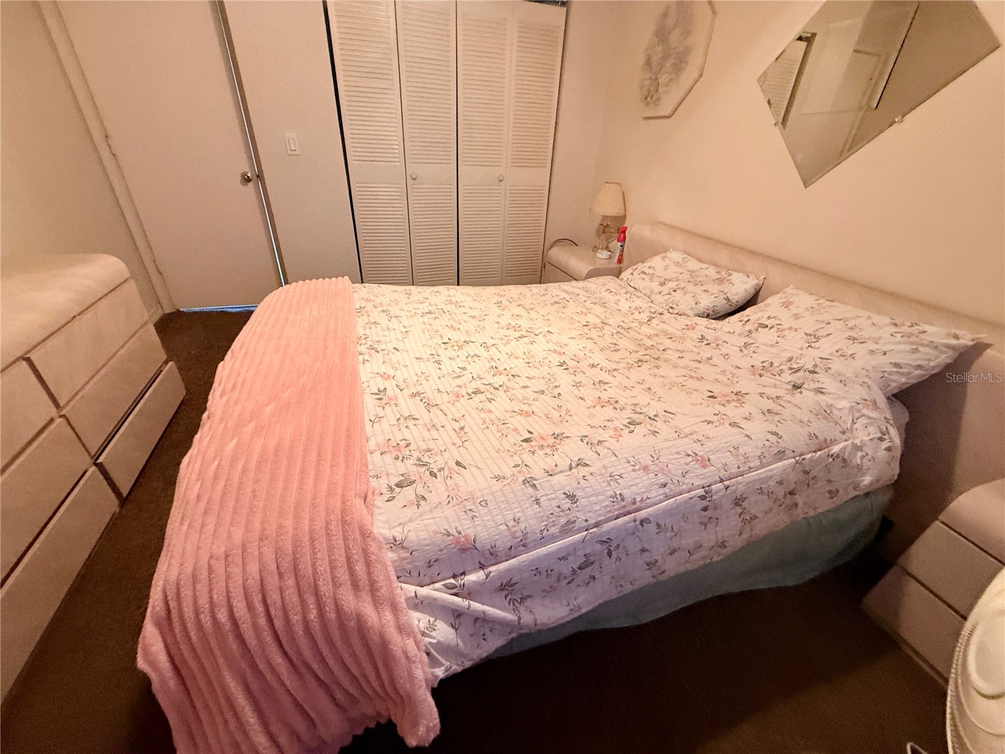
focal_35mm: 14
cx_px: 502
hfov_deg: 102.1
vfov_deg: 85.7
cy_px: 377
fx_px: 406
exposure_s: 1/60
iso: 250
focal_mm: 2.22
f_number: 2.2
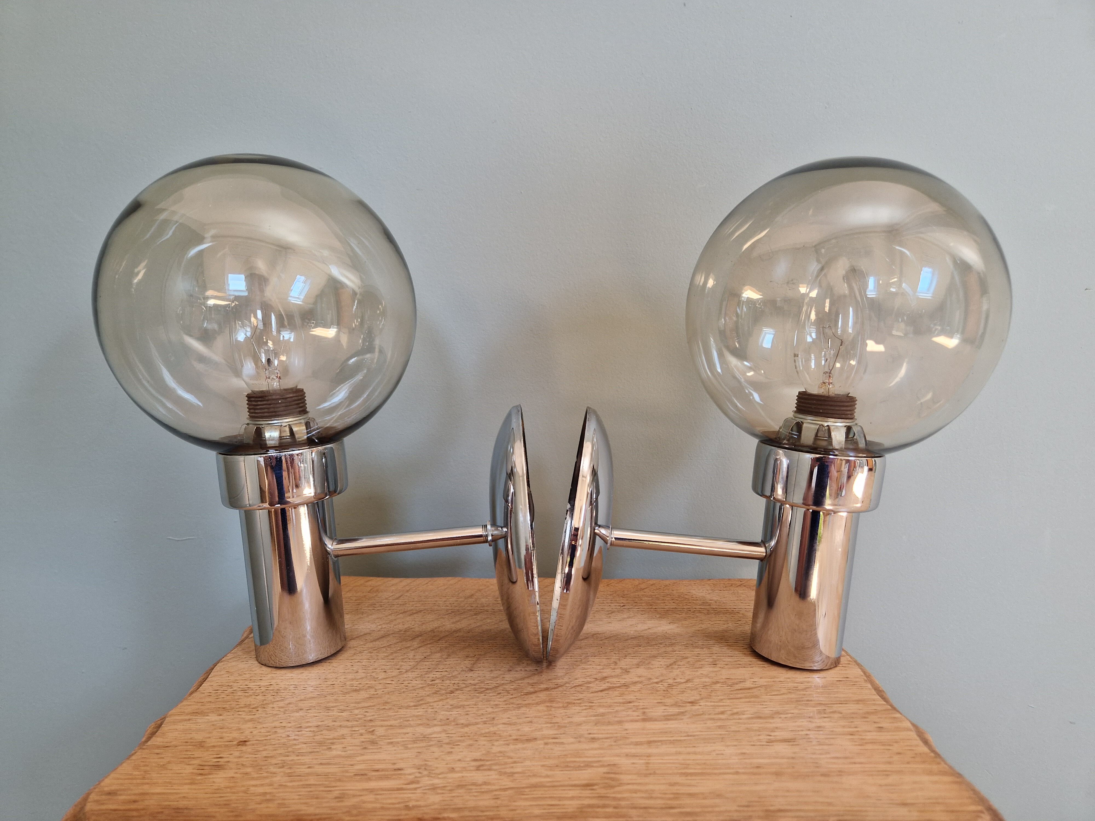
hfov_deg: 73.9
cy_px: 410
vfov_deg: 58.9
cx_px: 548
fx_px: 728
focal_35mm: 23
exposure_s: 1/100
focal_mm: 5.4
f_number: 1.8
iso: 160
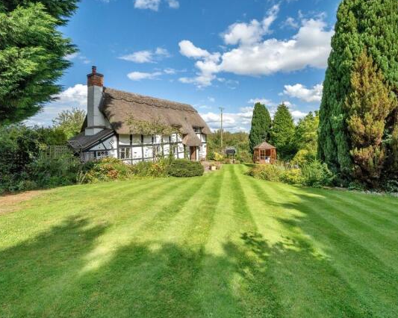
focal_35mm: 15
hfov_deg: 95.8
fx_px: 177
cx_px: 235
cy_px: 160
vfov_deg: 84.0
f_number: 8
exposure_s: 1/3200
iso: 400
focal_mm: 13
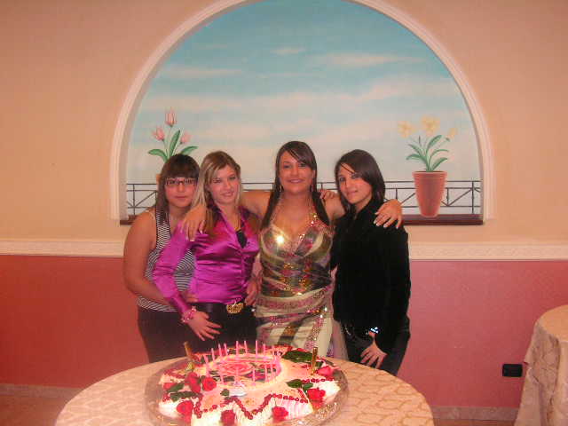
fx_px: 624
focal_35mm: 38
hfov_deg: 49.0
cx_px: 284
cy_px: 213
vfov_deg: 37.7
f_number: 3.2
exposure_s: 1/40
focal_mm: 6.4
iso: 200
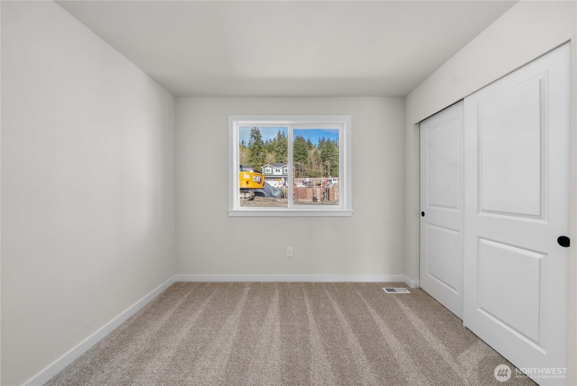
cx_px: 288
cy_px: 193
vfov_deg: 90.1
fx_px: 192
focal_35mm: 12
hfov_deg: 112.6
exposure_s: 1/30
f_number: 7.1
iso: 1000
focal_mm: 12
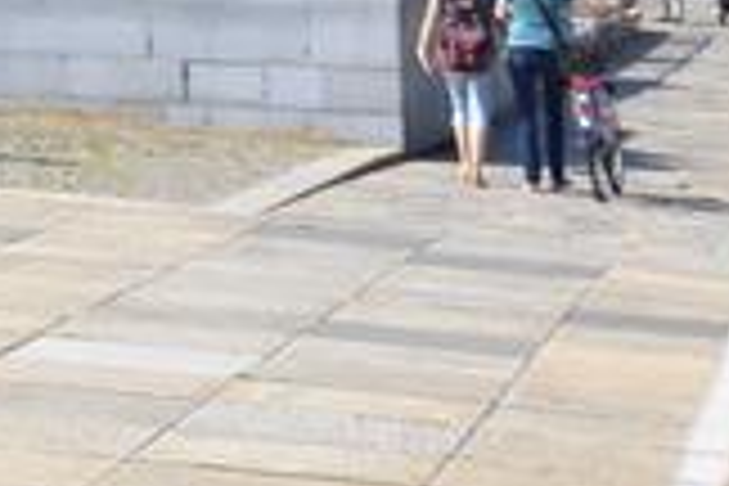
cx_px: -1251
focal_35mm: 209
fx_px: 4232
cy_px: -1001
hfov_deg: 8.6
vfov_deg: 6.1
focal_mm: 22
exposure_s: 1/200
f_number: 7.1
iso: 100
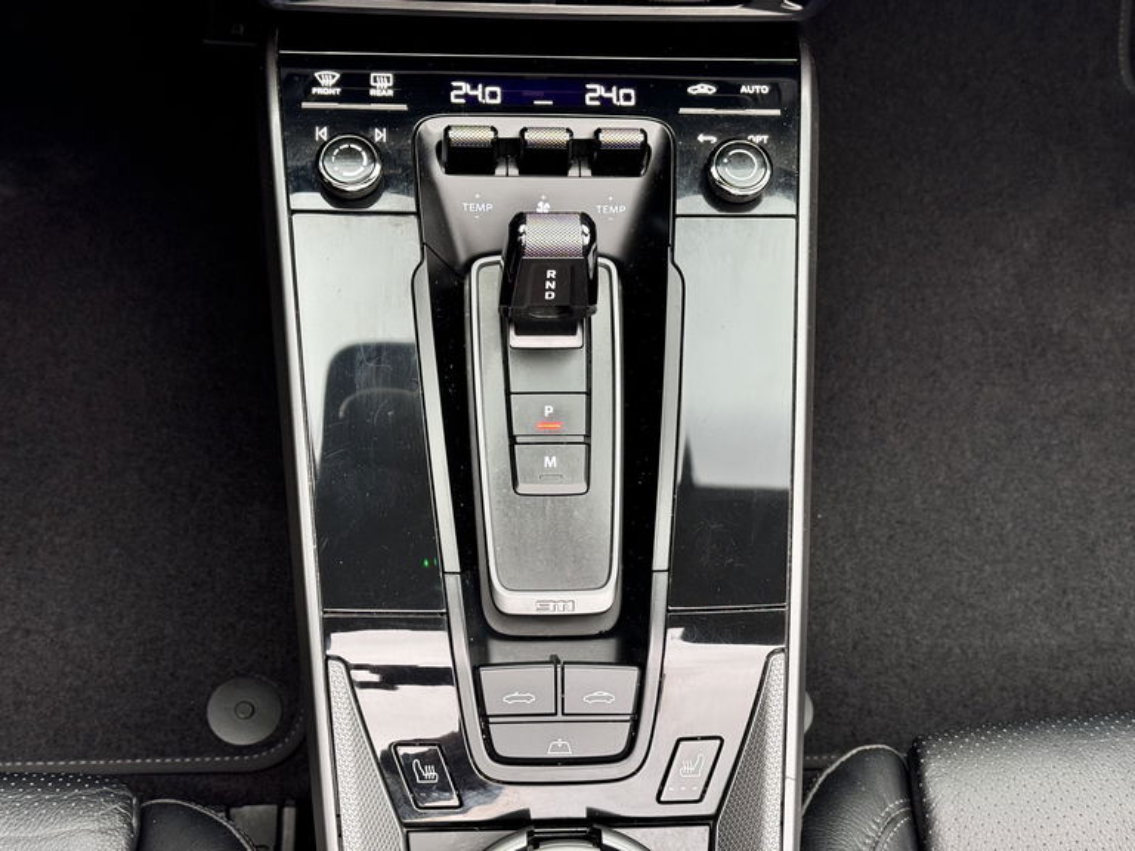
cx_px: 568
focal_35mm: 48
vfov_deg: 30.3
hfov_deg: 39.7
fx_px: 1574
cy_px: 426
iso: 160
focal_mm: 6.76
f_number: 1.78
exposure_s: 1/100
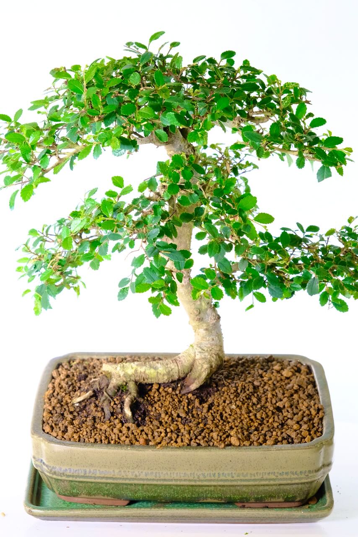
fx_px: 1357
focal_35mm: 91
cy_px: 268
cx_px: 179
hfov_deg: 15.0
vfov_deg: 22.4
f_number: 8
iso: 2000
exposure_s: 1/25
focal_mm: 60.8
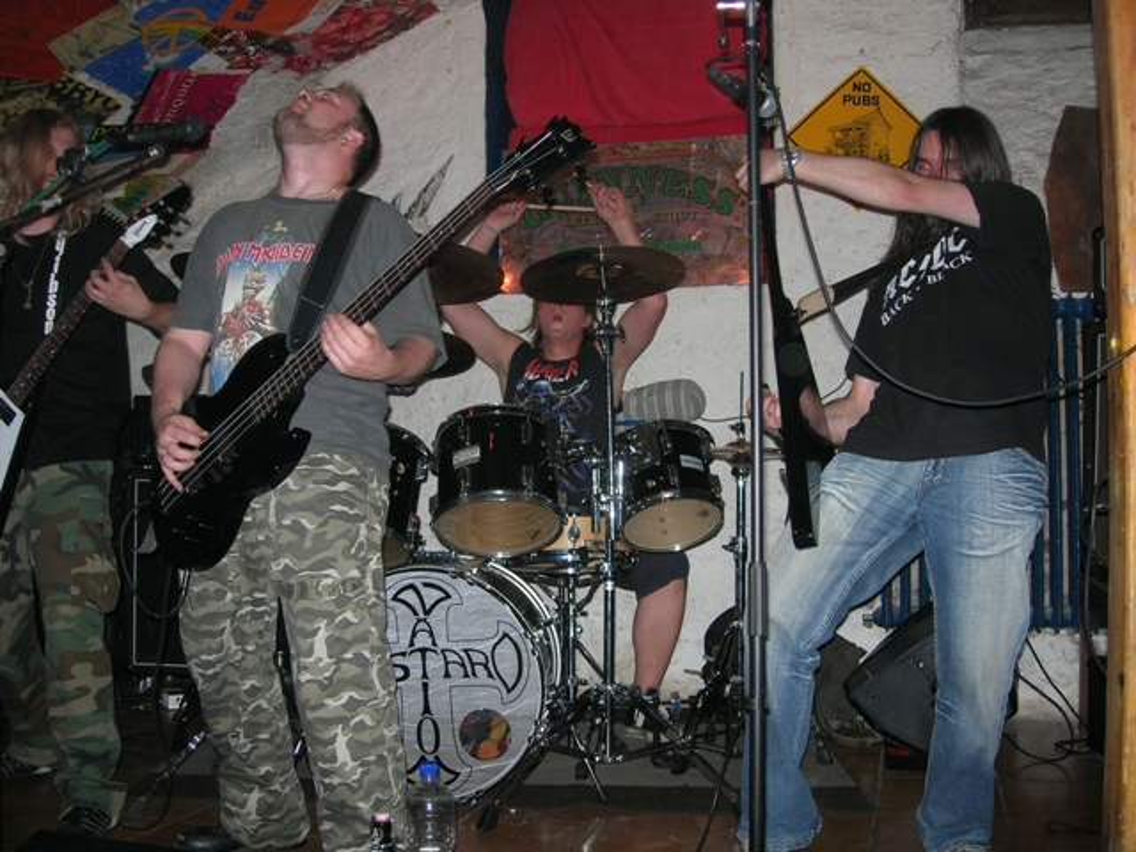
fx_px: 1247
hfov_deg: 49.0
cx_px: 568
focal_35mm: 38
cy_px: 426
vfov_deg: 37.7
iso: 64
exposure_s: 1/60.1
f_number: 2.8
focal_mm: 7.8
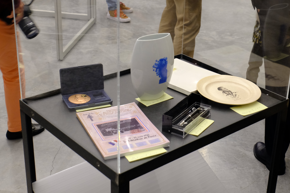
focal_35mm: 57
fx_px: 459
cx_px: 163
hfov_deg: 35.0
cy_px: 82
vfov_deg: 23.8
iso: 1600
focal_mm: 29.3
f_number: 4.3
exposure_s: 1/34
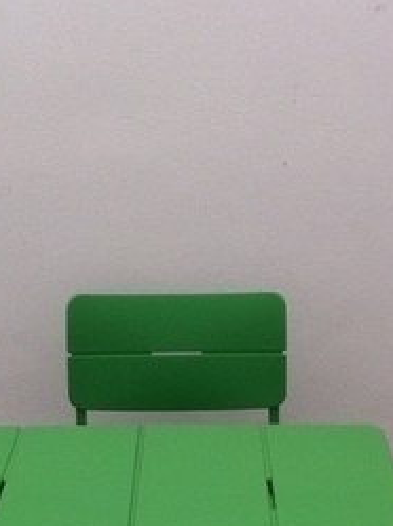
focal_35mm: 108
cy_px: 401
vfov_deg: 18.1
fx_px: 1639
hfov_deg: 13.7
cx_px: 142
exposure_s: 1/205
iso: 80
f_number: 2.8
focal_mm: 3.85
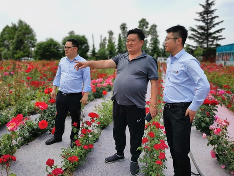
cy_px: 88
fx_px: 196
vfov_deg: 48.2
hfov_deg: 61.7
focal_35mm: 29
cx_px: 116
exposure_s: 1/2538
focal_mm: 5.56
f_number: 1.6
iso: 50
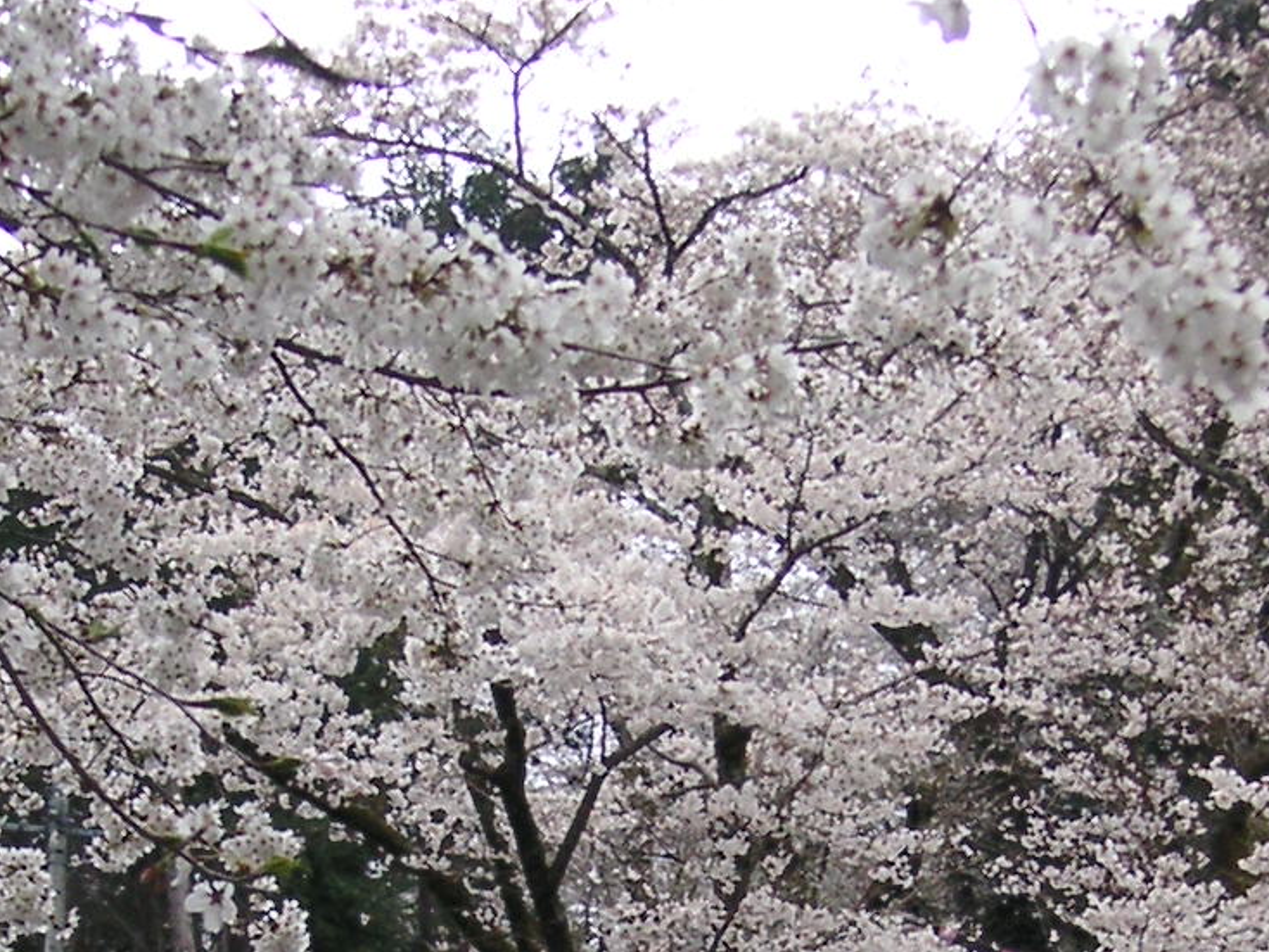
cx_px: 660
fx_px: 4731
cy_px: 1161
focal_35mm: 129
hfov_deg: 15.3
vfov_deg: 11.3
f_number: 2.8
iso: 50
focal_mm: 6.1
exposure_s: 1/250
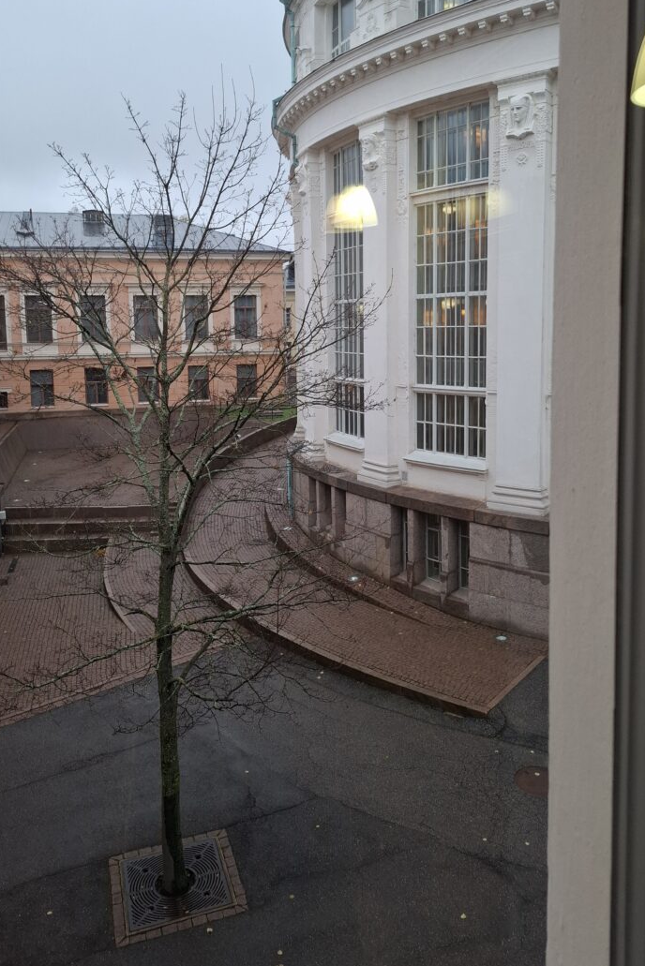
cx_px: 283
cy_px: 396
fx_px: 779
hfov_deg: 44.9
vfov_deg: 63.2
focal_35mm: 29
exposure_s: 1/100
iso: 125
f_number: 1.8
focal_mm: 5.54
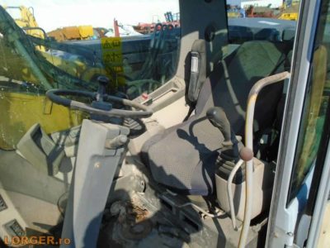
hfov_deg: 67.3
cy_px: 124
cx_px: 165
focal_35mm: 26
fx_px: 248
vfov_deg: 53.1
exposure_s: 1/800
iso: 100
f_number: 3.2
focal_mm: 4.6
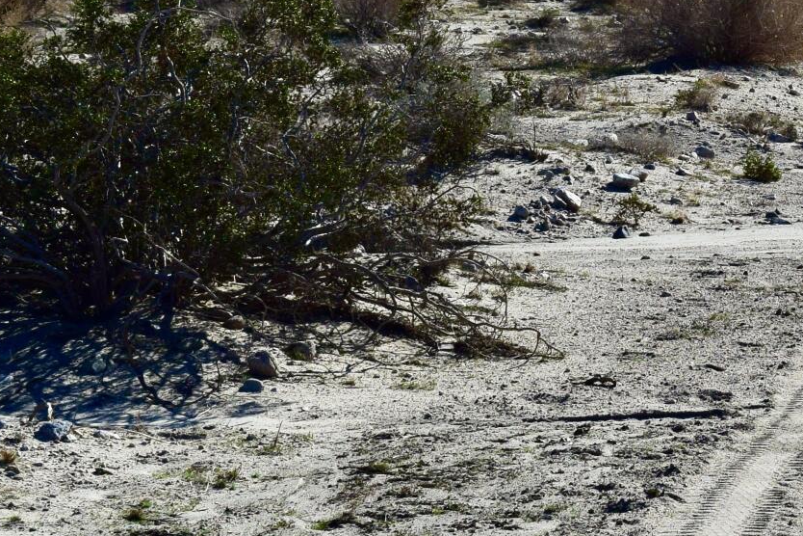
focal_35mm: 151
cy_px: -35
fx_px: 3368
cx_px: 1245
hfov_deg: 12.8
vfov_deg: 9.0
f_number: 9
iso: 200
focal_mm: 28
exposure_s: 1/1000
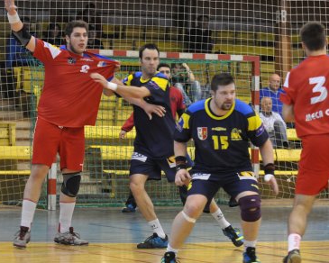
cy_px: 146
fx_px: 1607
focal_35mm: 165
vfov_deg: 9.4
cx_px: 178
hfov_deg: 11.7
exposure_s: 1/200
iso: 1600
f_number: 2.8
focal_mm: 78
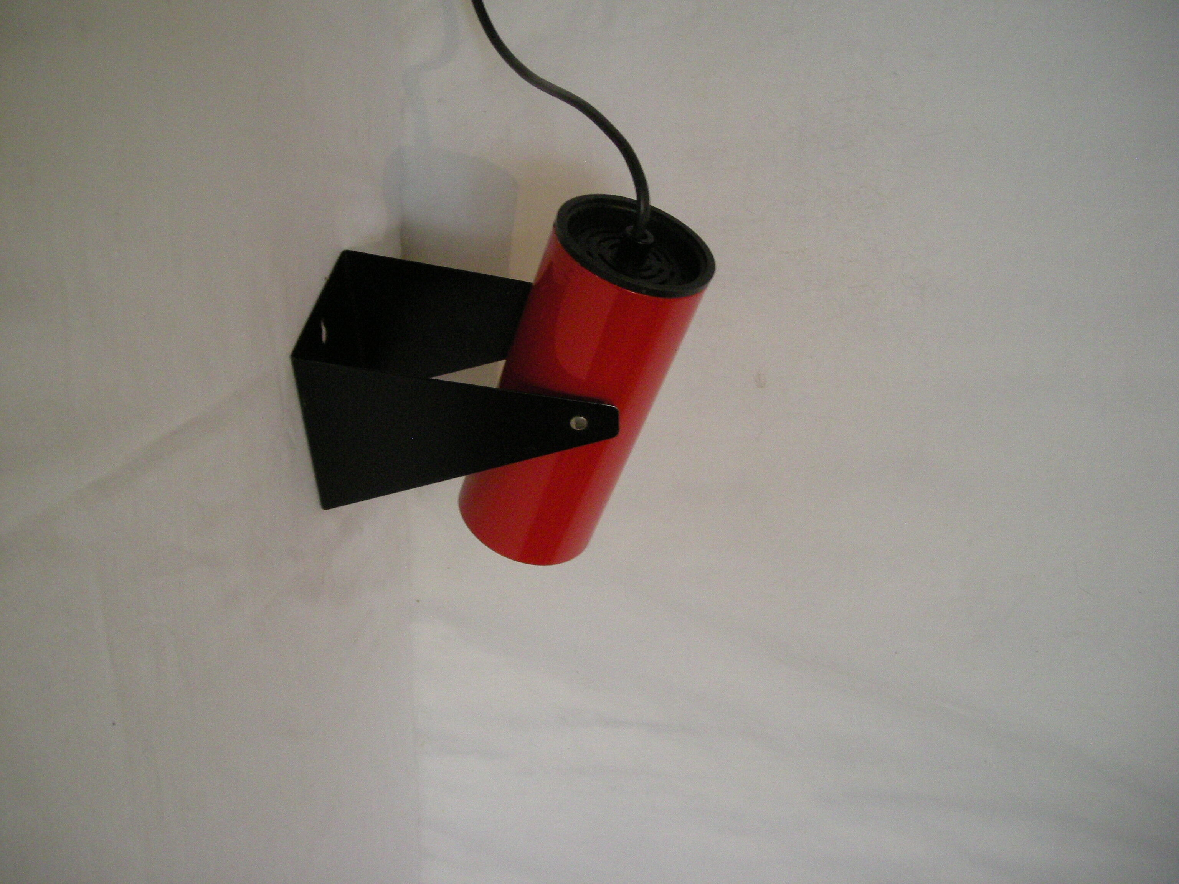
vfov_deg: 40.7
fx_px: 1192
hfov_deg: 52.6
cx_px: 590
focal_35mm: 35
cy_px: 442
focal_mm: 5.7
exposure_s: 1/51
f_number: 2.8
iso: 386
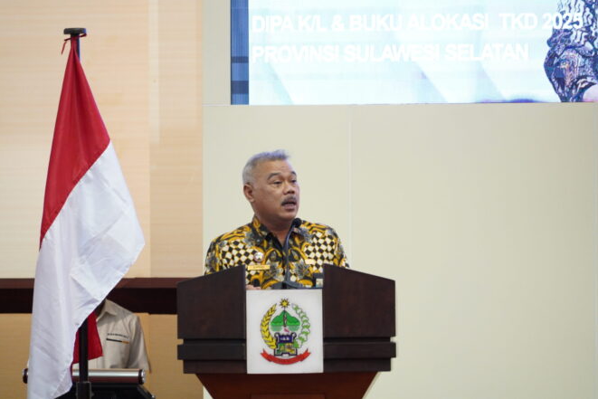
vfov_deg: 5.7
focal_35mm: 241
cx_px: 299
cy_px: 200
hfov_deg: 8.5
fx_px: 4004
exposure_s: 1/125
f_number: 6.3
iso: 8000
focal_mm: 240
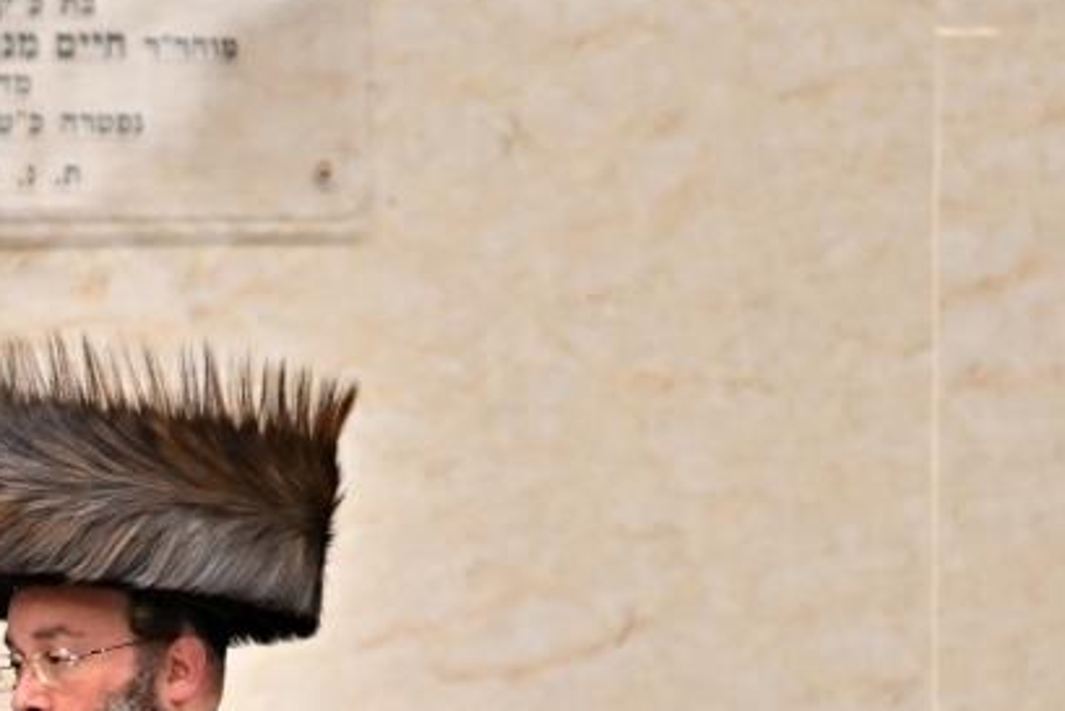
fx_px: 22224
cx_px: 29
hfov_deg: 2.7
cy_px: 788
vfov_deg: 1.8
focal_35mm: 751
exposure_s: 1/400
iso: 800
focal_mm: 200
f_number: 2.8
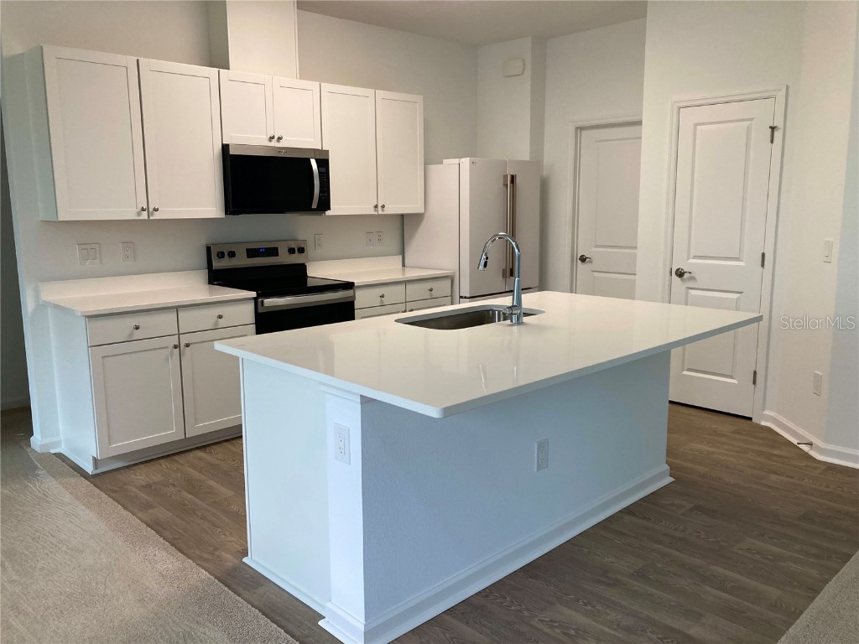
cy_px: 322
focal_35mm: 28
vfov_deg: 49.7
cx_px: 430
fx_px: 695
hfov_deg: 63.4
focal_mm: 3.99
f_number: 1.8
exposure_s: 1/120
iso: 64
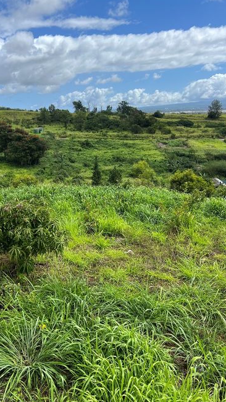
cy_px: 200
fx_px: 309
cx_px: 82
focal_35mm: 29
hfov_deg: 39.8
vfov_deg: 66.1
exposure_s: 1/3704
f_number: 1.5
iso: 50
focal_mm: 5.7
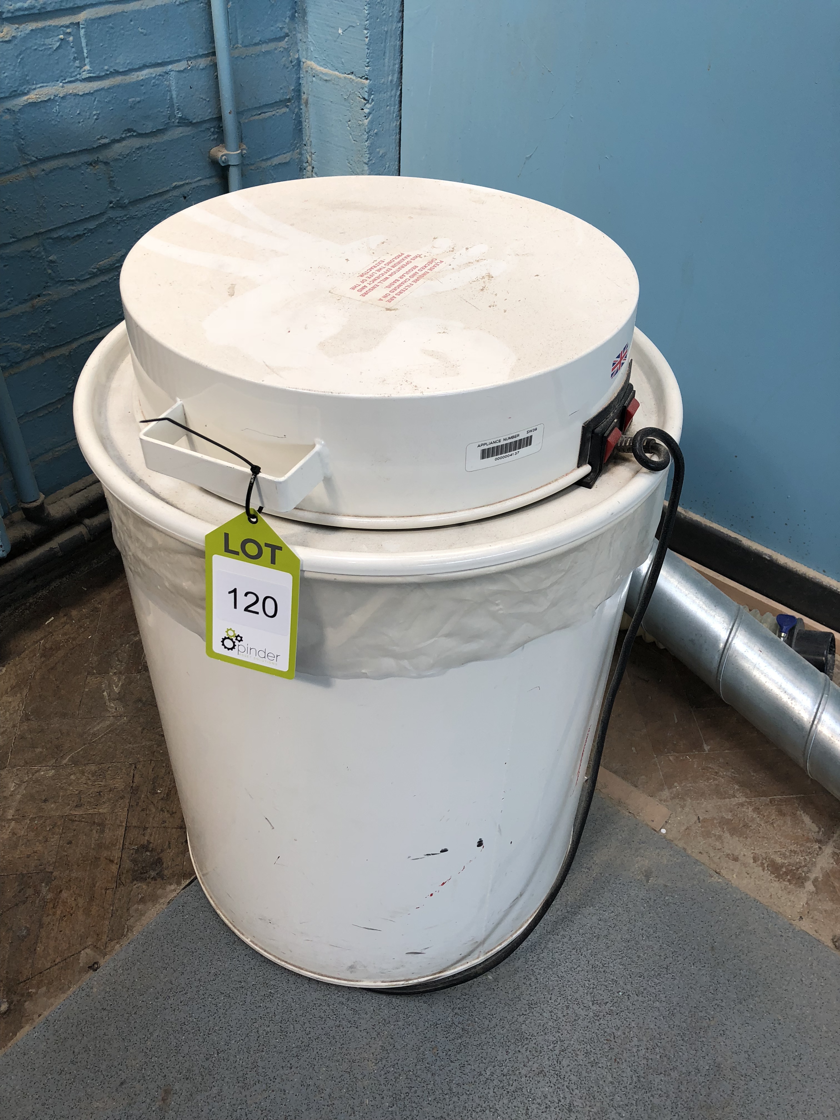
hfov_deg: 49.7
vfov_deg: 63.4
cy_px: 560
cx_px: 420
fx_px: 906
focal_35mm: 28
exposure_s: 1/120
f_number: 1.8
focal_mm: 4
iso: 32
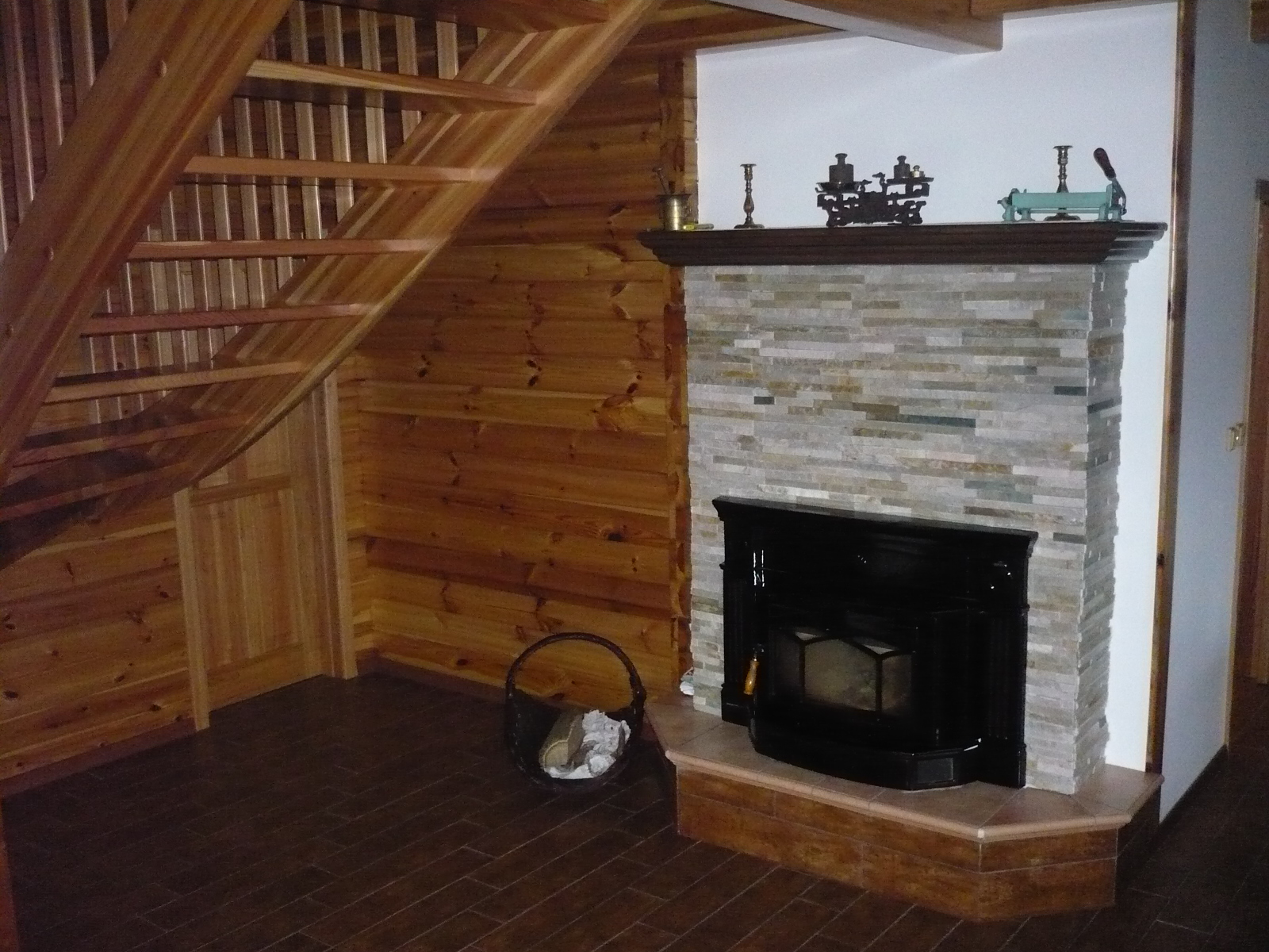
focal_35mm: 35
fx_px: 1283
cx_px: 634
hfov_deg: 52.6
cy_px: 476
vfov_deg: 40.7
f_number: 2.8
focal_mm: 5.8
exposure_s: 1/30
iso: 640
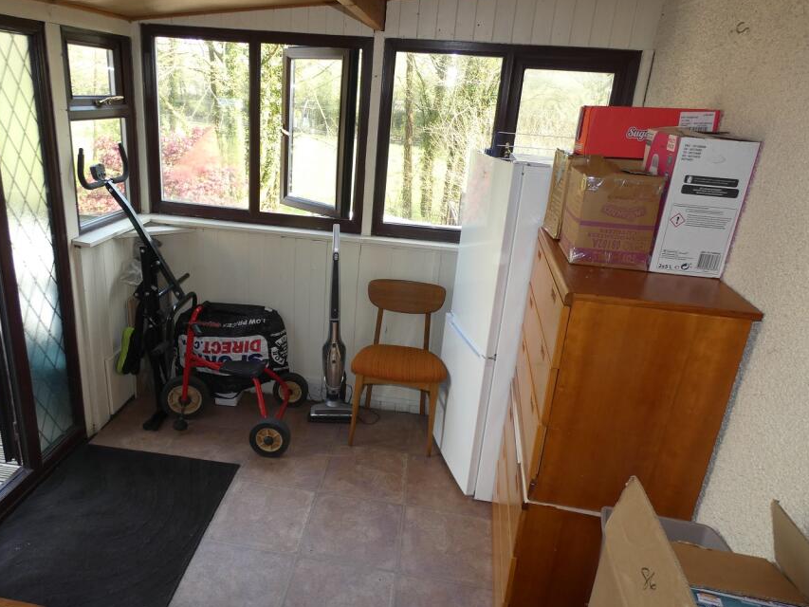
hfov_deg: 71.3
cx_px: 356
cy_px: 293
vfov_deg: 56.8
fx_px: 561
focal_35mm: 24
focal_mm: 3.6
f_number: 2.8
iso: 100
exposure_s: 1/60
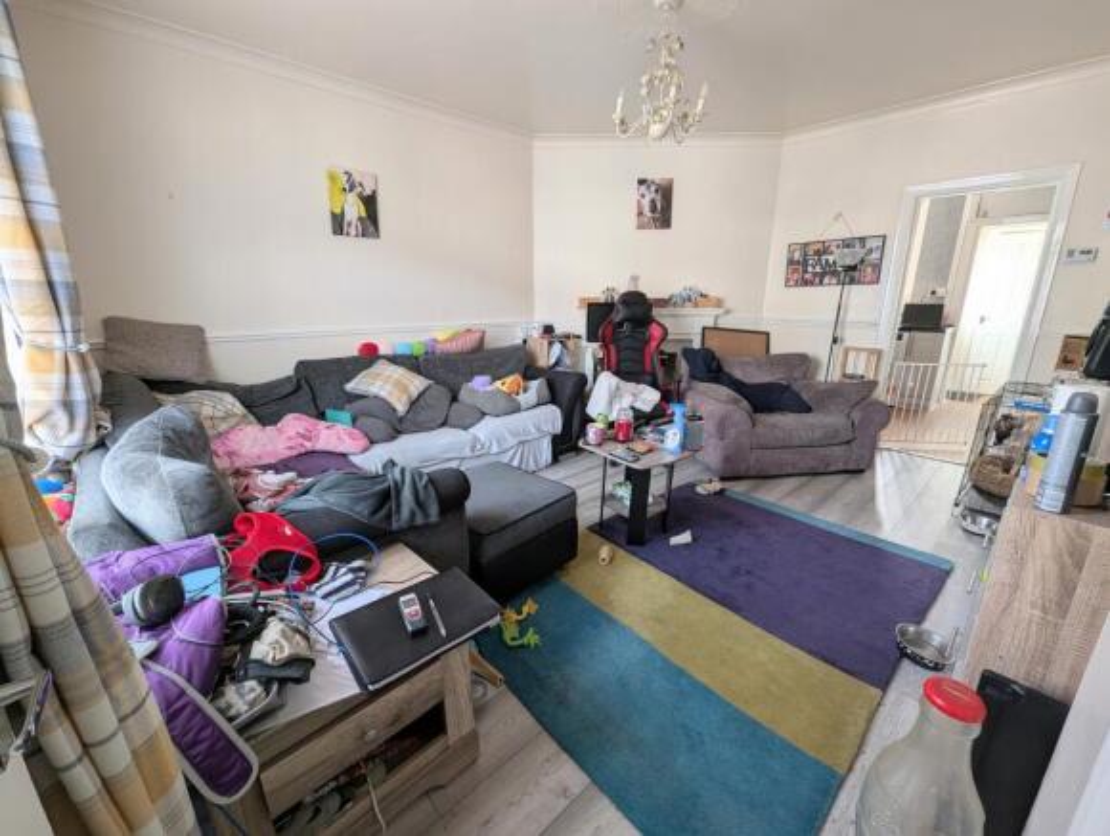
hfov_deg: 106.1
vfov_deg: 90.1
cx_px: 555
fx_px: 418
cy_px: 418
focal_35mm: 13
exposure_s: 1/23.8
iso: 52
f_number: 2.2
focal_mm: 1.95
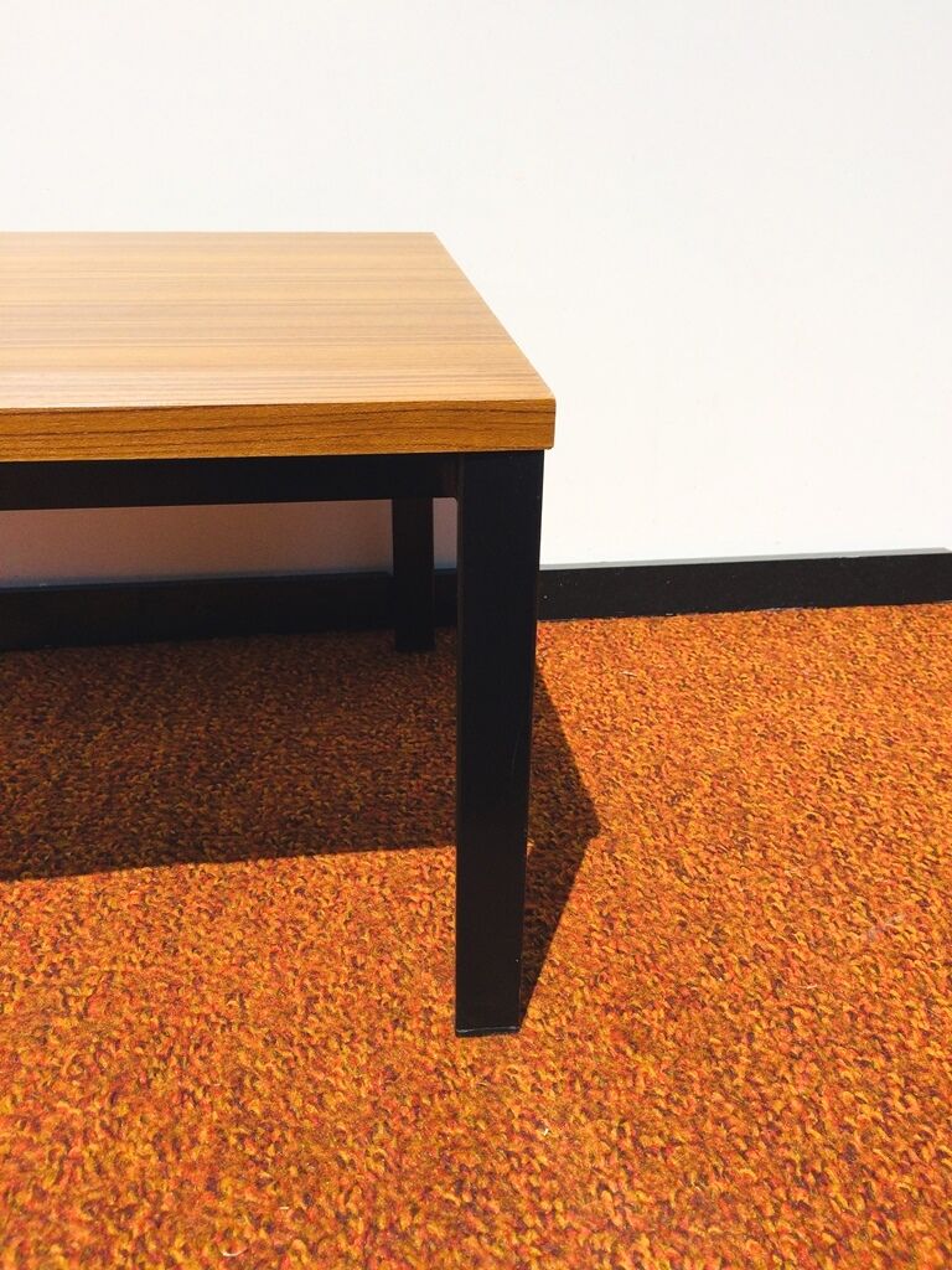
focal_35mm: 29
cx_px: 476
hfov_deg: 48.2
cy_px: 635
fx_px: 1063
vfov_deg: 61.7
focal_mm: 4.15
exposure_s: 1/4115
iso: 40
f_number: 2.2
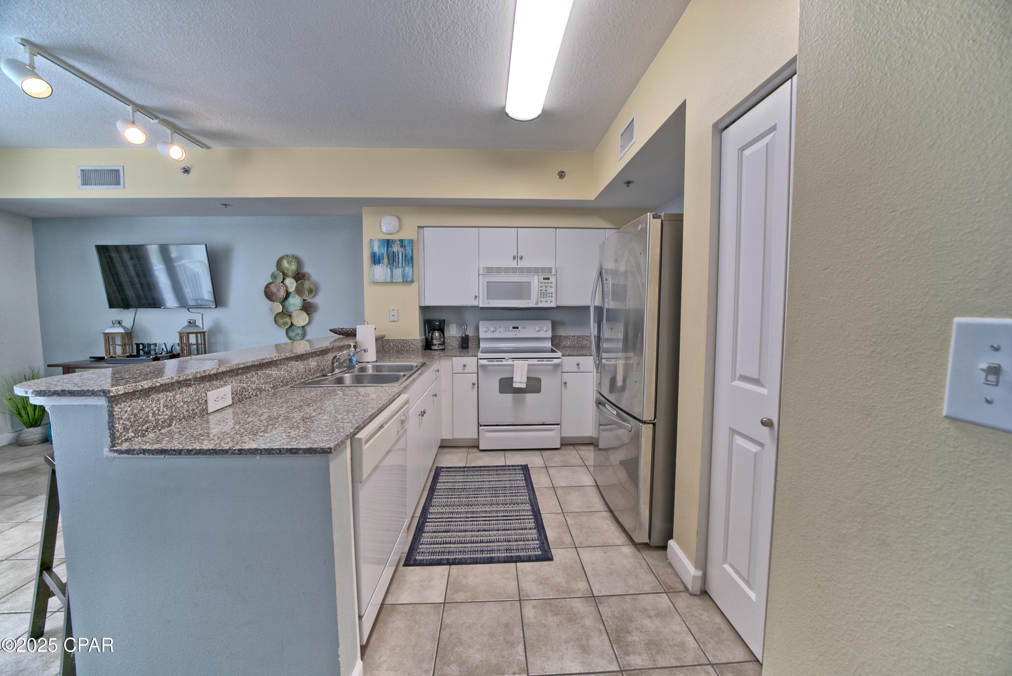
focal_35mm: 12
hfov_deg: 112.6
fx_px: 337
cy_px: 338
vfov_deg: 90.1
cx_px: 506
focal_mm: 12
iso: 500
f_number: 8
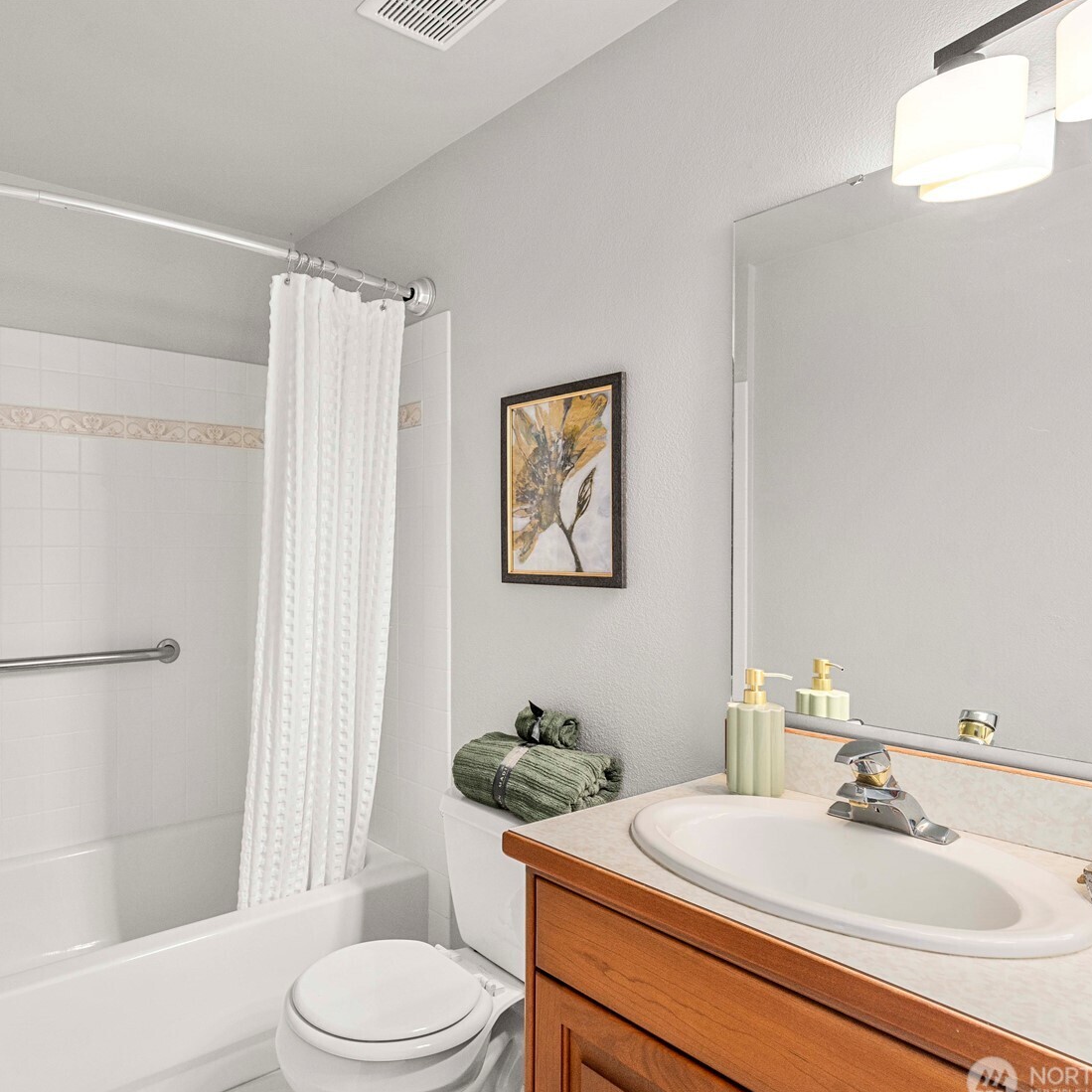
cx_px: 366
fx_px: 749
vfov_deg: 72.1
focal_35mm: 21
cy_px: 558
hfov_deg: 70.1
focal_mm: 16
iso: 640
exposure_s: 1/30
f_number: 8
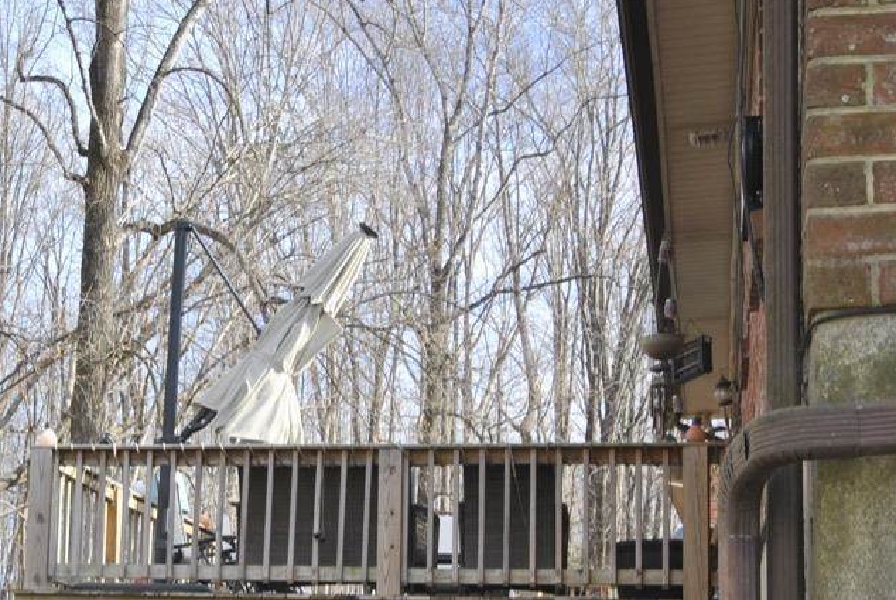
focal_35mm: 71
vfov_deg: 18.9
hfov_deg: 28.2
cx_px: 273
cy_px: 553
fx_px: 1769
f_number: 5.6
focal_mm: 20
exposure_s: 1/125
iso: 100
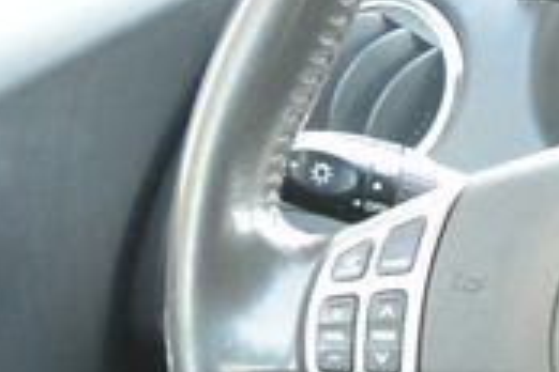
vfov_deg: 7.8
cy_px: 665
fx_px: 2655
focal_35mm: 171
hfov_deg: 11.2
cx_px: 1002
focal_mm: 11
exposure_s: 1/50
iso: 800
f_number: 3.5
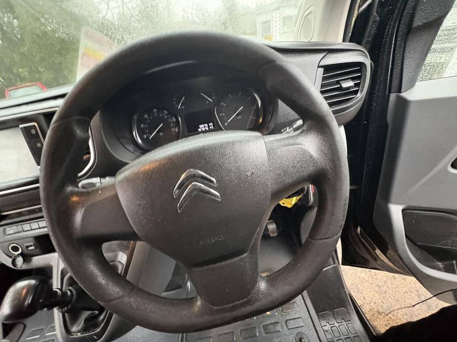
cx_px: 228
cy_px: 171
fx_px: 185
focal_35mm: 14
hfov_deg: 102.1
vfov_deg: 85.7
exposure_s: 1/39
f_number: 2.2
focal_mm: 2.22
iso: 1000
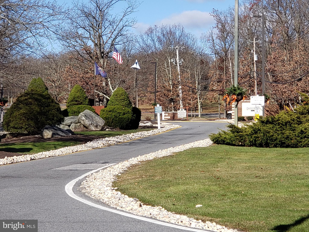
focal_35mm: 52
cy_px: 116
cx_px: 154
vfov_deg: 28.0
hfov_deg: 36.8
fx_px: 464
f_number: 2.4
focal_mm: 6
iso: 32
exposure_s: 1/717
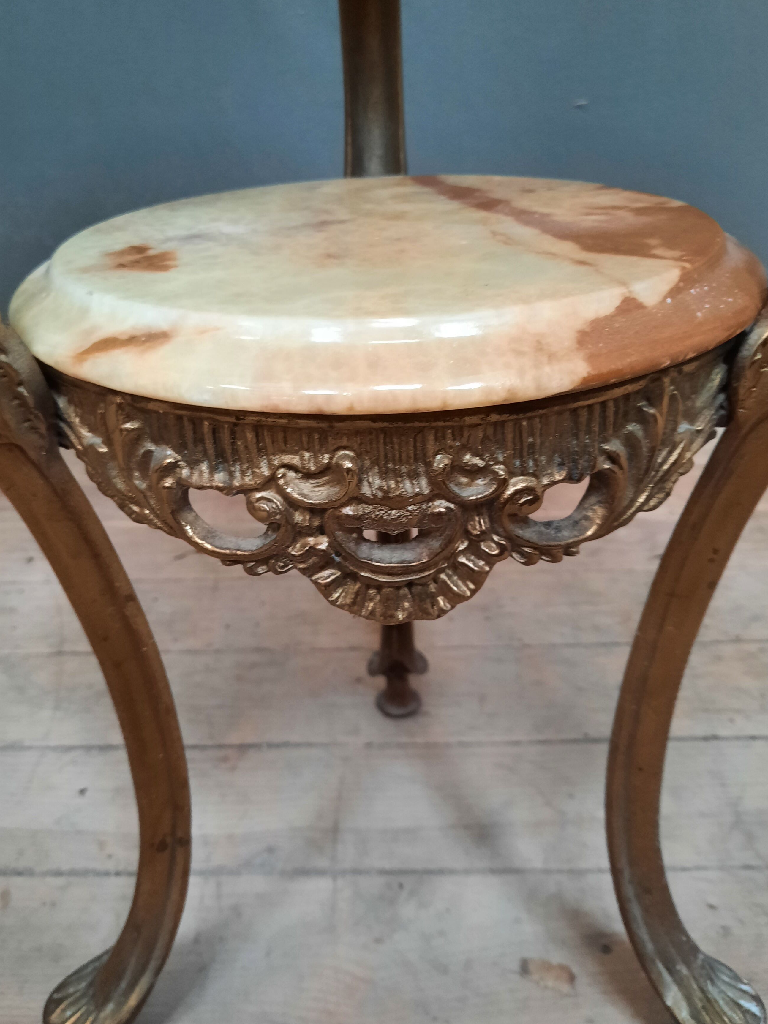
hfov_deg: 48.2
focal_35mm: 29
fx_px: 858
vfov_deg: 61.6
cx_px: 383
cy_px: 486
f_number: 2
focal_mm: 4.6
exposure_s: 1/50
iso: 320
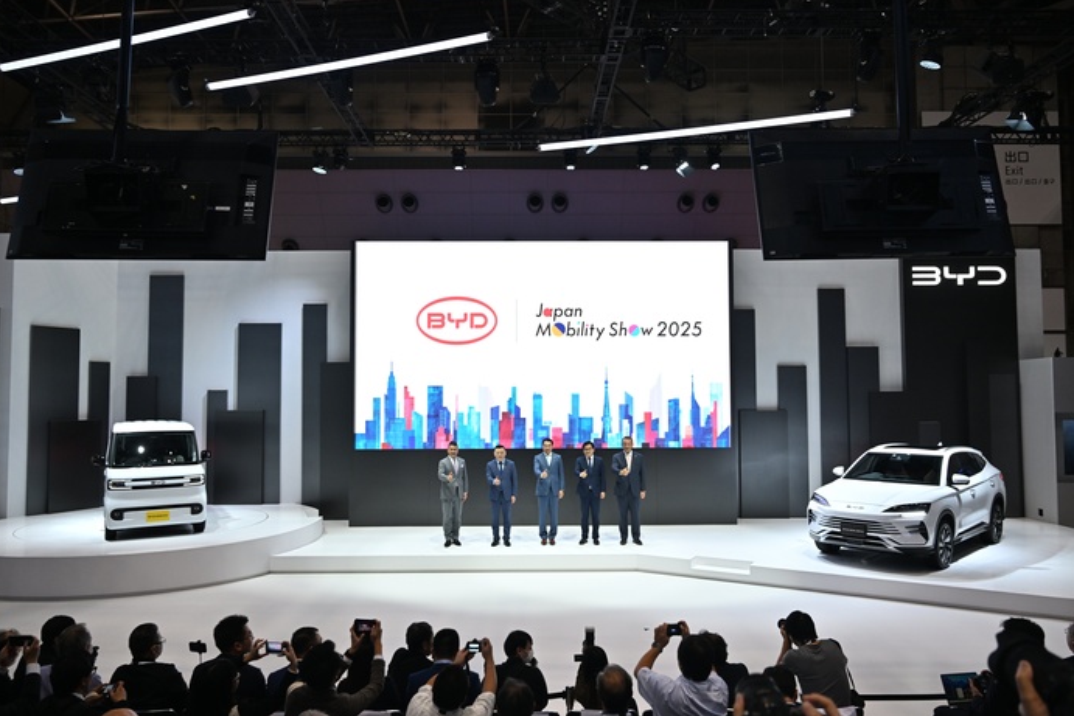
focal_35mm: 25
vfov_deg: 51.3
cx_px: 527
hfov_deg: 71.5
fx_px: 746
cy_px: 362
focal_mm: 24
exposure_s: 1/125
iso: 800
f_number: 4
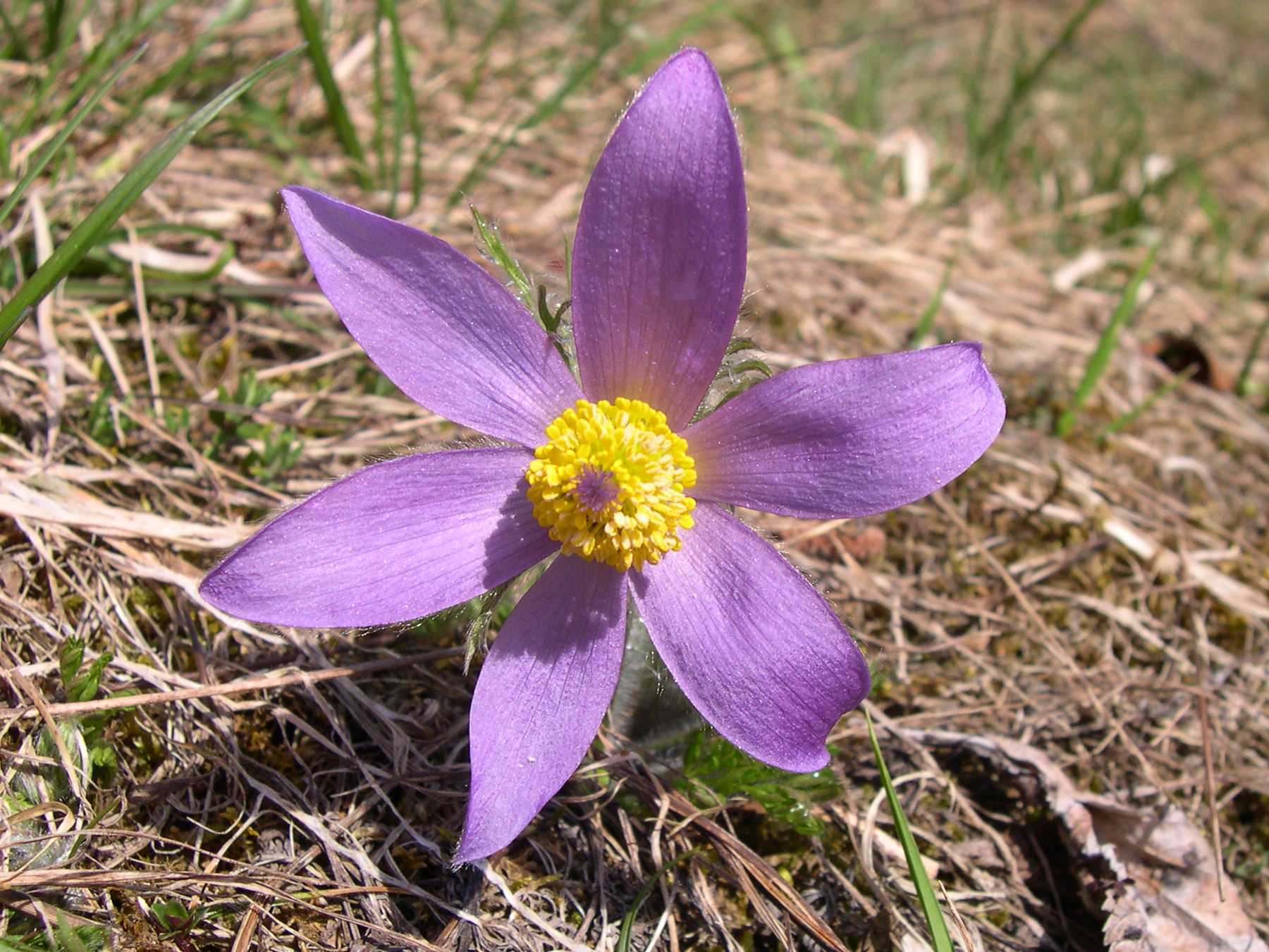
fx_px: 1393
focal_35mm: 38
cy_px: 476
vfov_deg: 37.7
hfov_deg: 49.0
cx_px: 634
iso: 100
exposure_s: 1/159
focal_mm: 8
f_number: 7.6
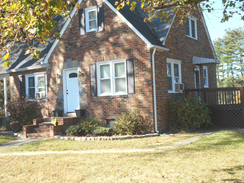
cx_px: 121
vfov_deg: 33.6
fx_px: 303
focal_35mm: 43
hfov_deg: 43.8
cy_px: 95
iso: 80
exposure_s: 1/250
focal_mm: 6.7
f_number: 3.9
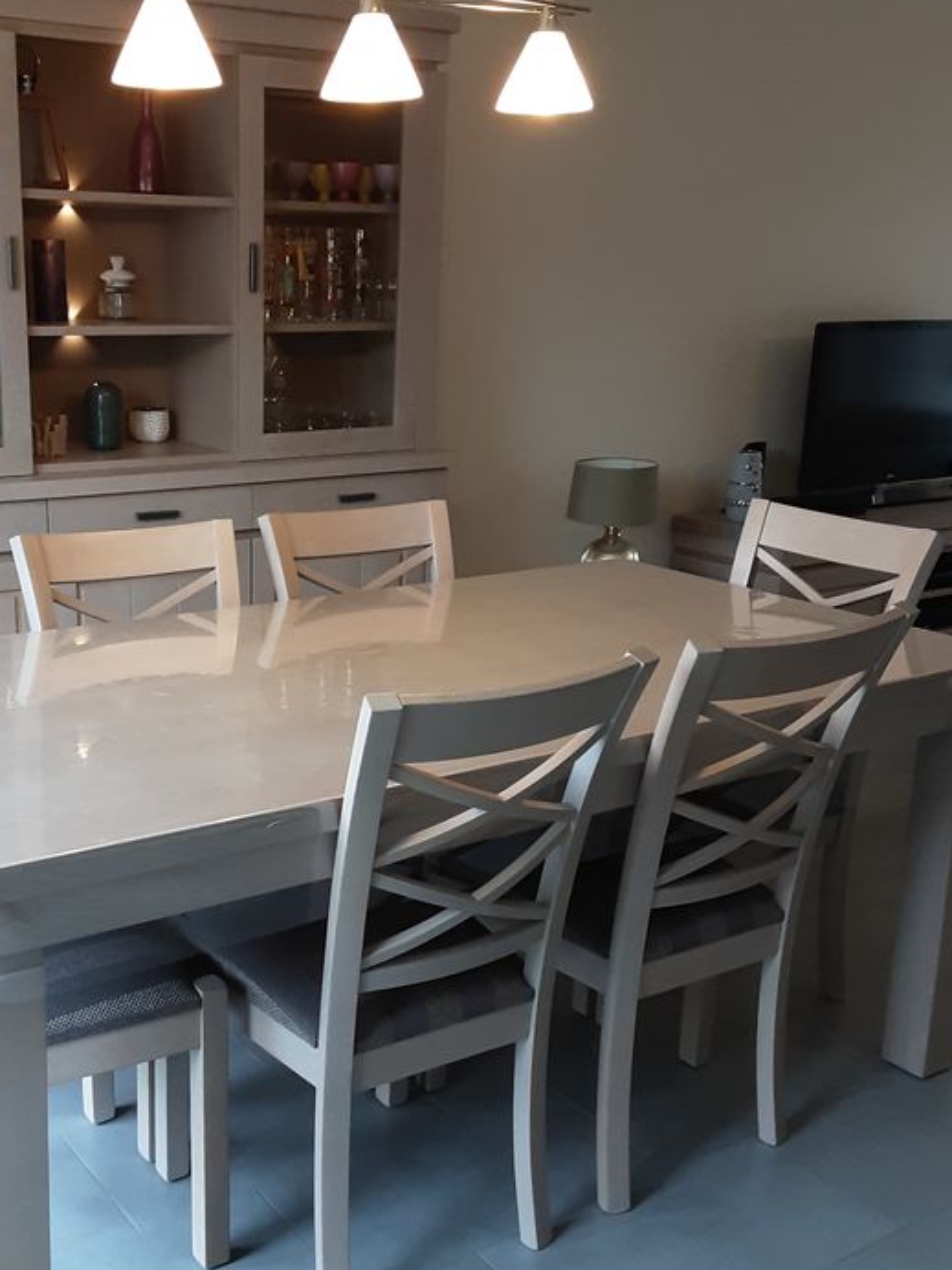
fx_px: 1430
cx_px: 321
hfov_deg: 36.5
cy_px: 646
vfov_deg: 47.9
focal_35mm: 39
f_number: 1.9
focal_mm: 2.91
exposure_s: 1/25
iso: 125
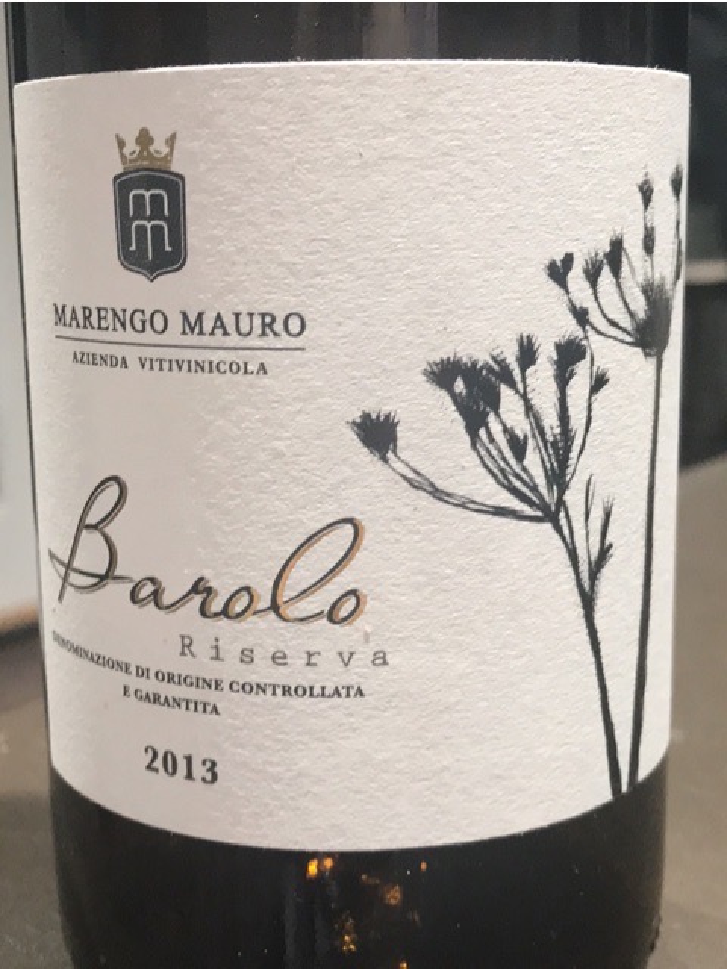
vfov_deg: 29.8
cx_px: 364
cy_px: 484
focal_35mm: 65
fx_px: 1820
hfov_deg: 22.6
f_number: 1.8
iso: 160
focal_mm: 3.99
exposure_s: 1/40
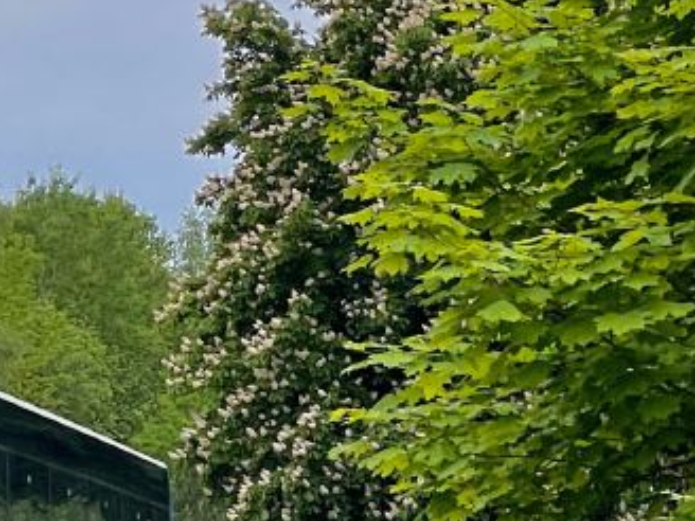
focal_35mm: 206
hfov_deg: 9.4
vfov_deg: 7.2
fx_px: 4136
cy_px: 518
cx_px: -295
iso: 25
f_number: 2
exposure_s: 1/480
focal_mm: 6
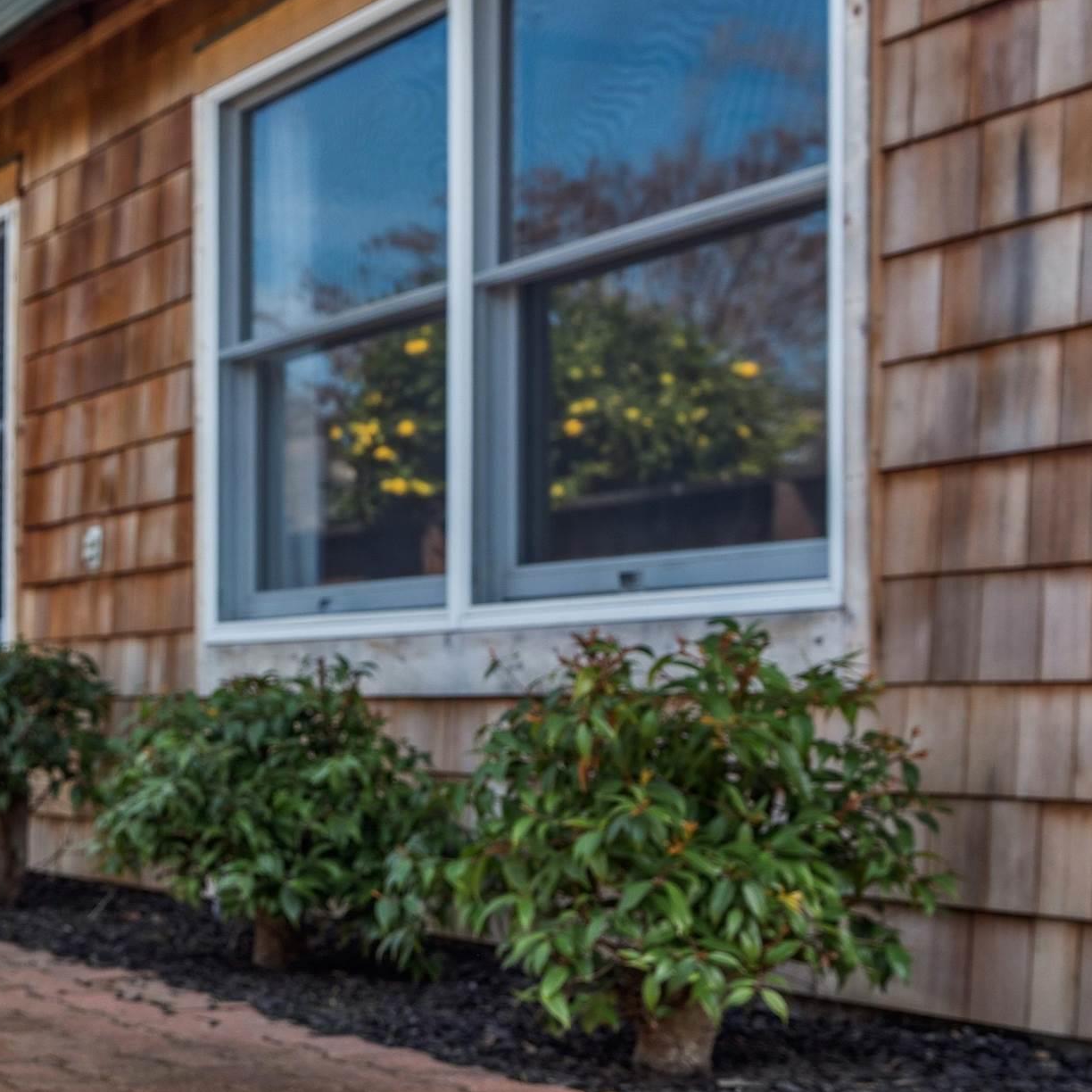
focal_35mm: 64
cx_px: -14
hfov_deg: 25.5
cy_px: 710
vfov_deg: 26.8
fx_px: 2284
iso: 250
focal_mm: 30
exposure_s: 1/640
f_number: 5
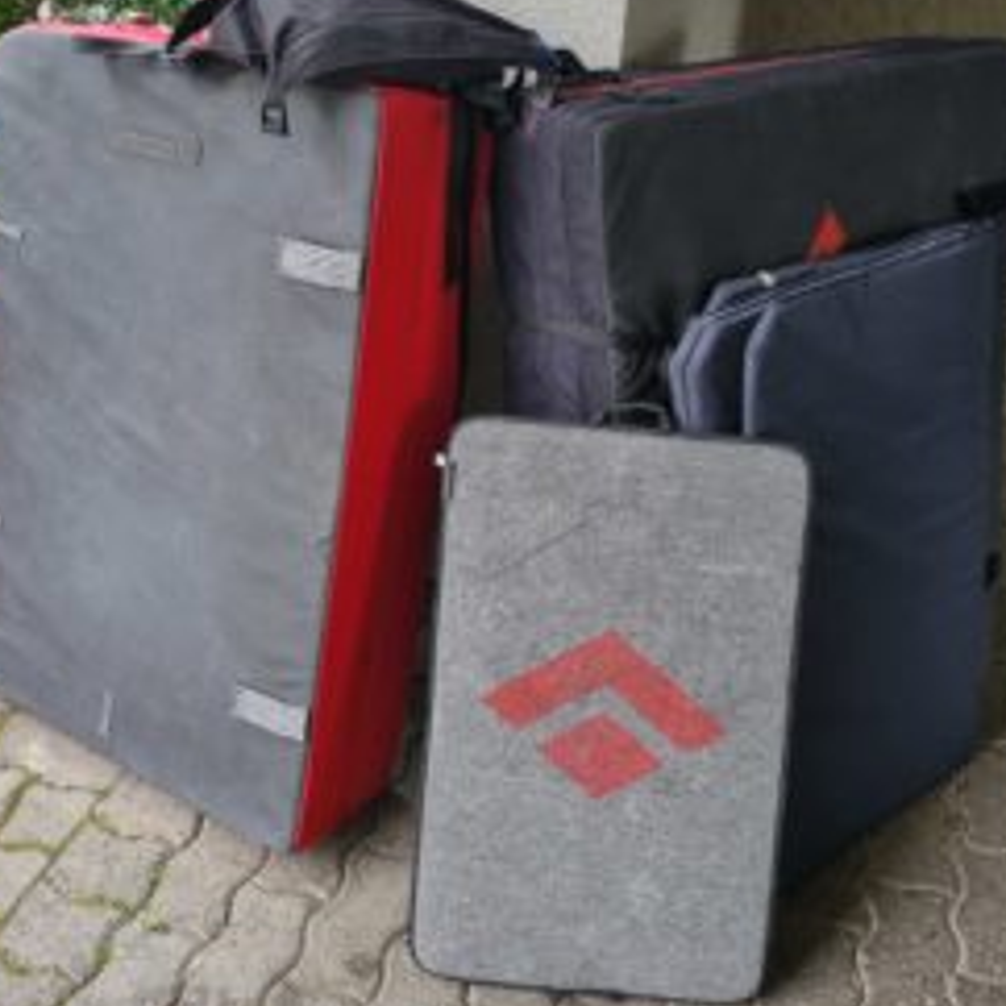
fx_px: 1249
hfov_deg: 43.9
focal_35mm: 38
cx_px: 503
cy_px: 424
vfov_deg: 43.7
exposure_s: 1/100
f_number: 1.8
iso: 125
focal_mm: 5.4
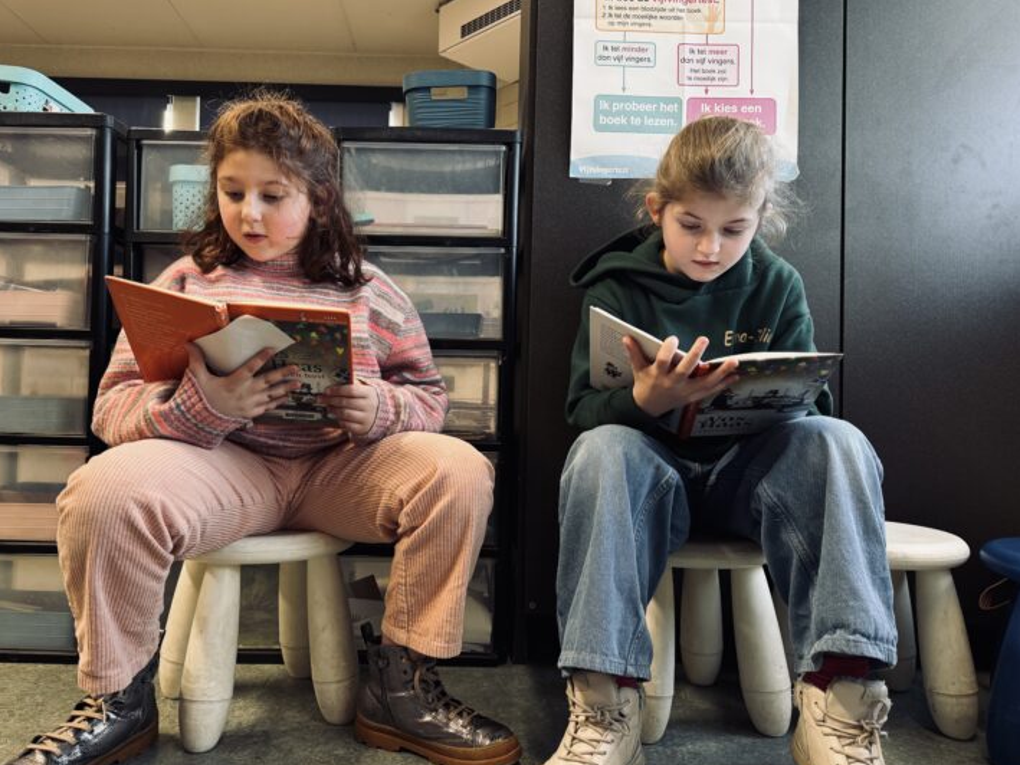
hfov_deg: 67.2
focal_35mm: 26
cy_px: 365
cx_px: 472
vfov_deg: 53.1
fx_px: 766
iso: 200
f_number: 1.78
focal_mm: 6.76
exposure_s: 1/50
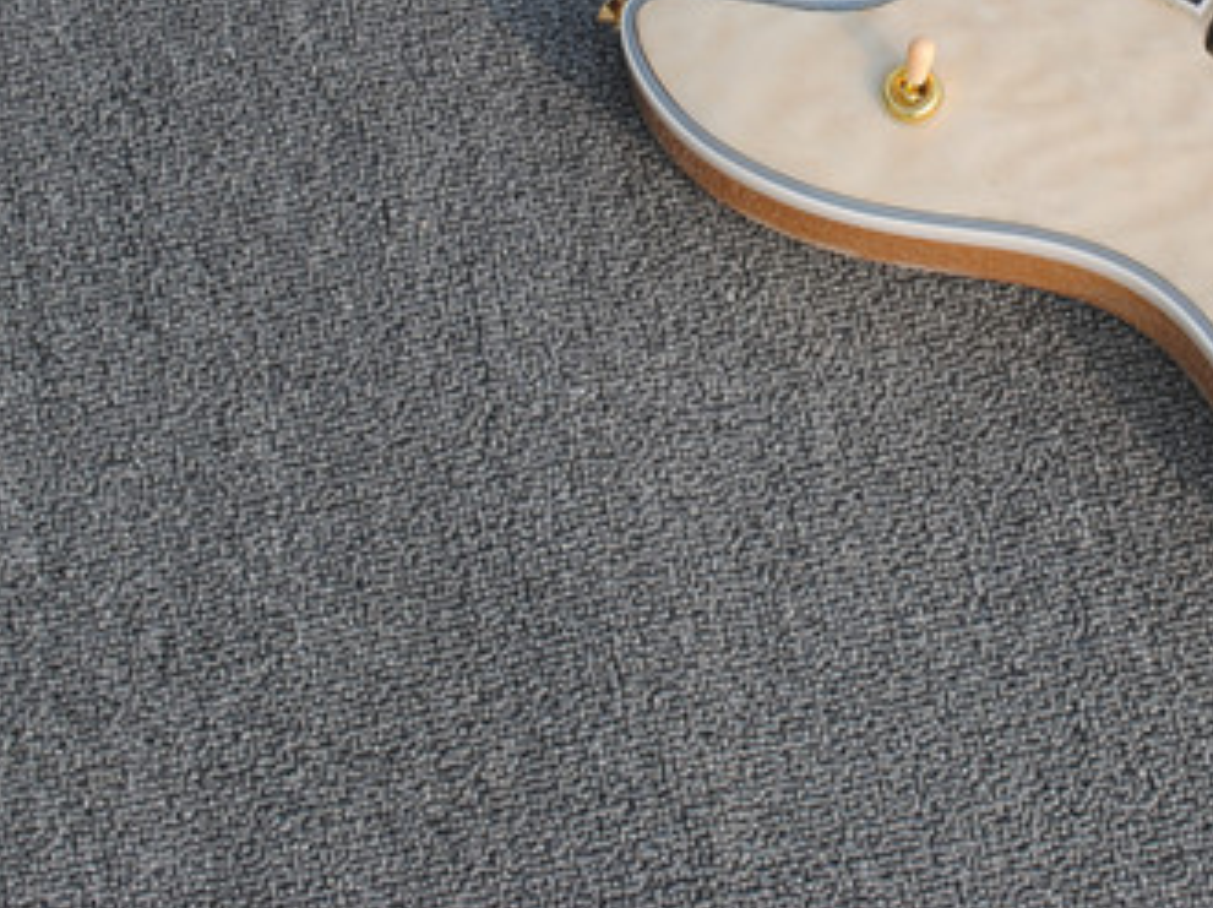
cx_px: 893
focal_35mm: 105
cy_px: -31
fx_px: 3677
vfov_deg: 13.8
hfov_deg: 18.6
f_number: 7.1
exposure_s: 1/200
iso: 100
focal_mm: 30
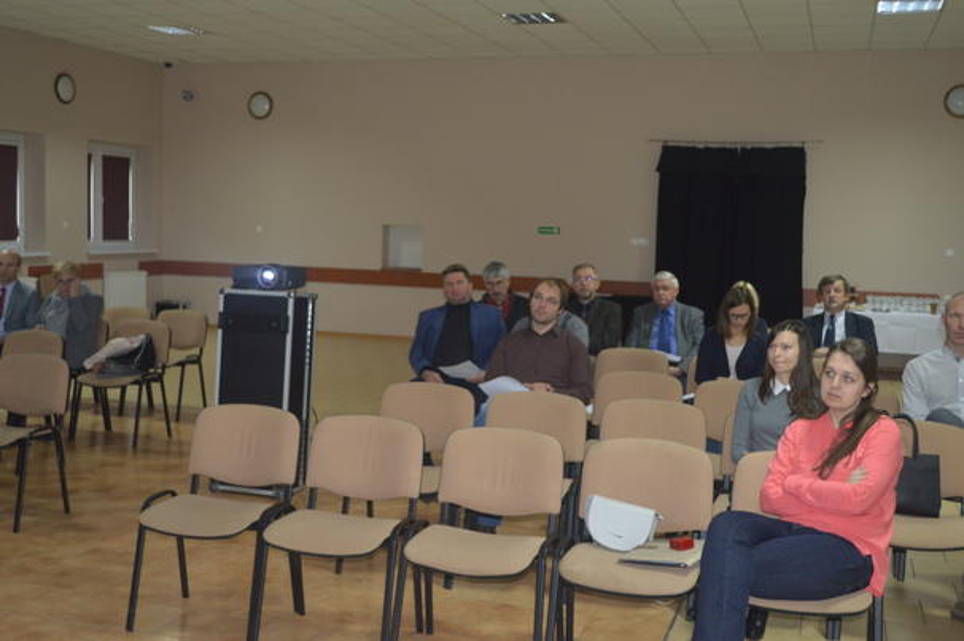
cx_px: 482
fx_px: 1043
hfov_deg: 49.6
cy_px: 320
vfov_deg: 34.2
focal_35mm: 39
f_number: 4.2
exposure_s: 1/30
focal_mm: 26
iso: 1100
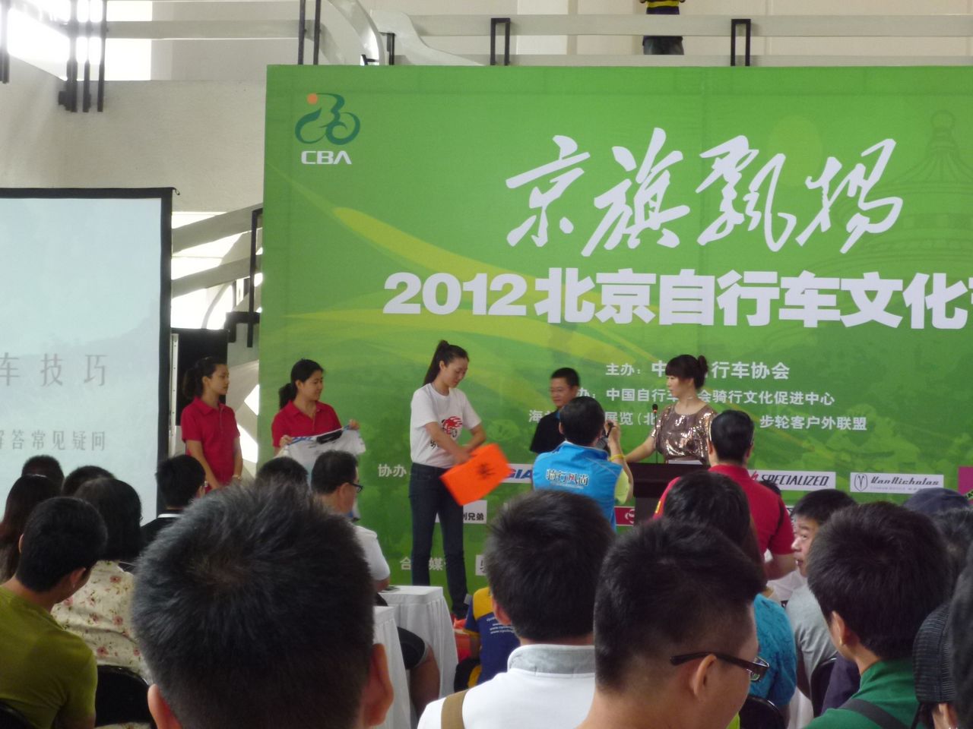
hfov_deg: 22.5
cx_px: 486
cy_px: 364
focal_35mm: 87
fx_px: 2445
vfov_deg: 17.0
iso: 400
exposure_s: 1/13
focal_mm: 15.5
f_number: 5.8
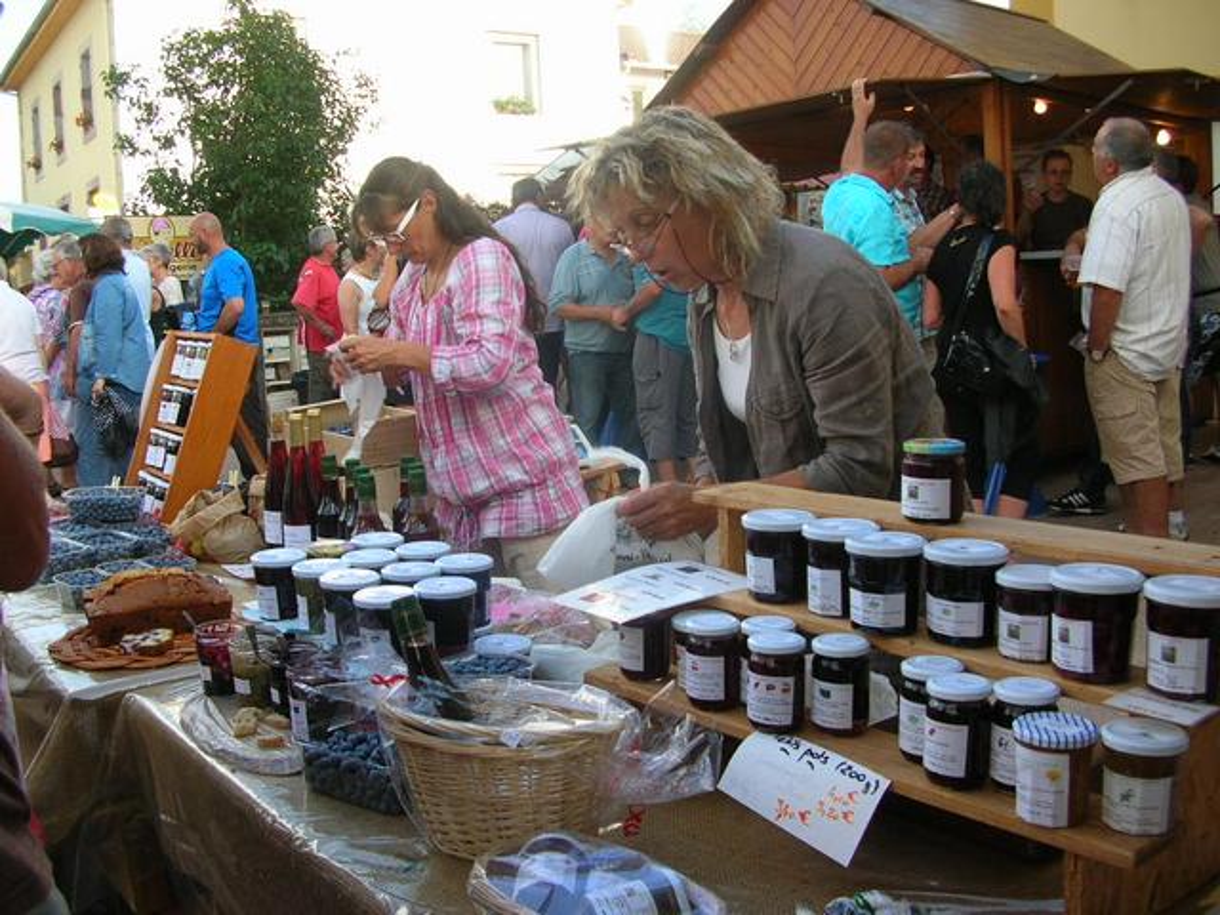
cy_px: 458
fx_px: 1234
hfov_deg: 52.6
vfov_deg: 40.7
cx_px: 610
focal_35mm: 35
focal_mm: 5.8
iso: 50
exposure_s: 1/163
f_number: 2.8
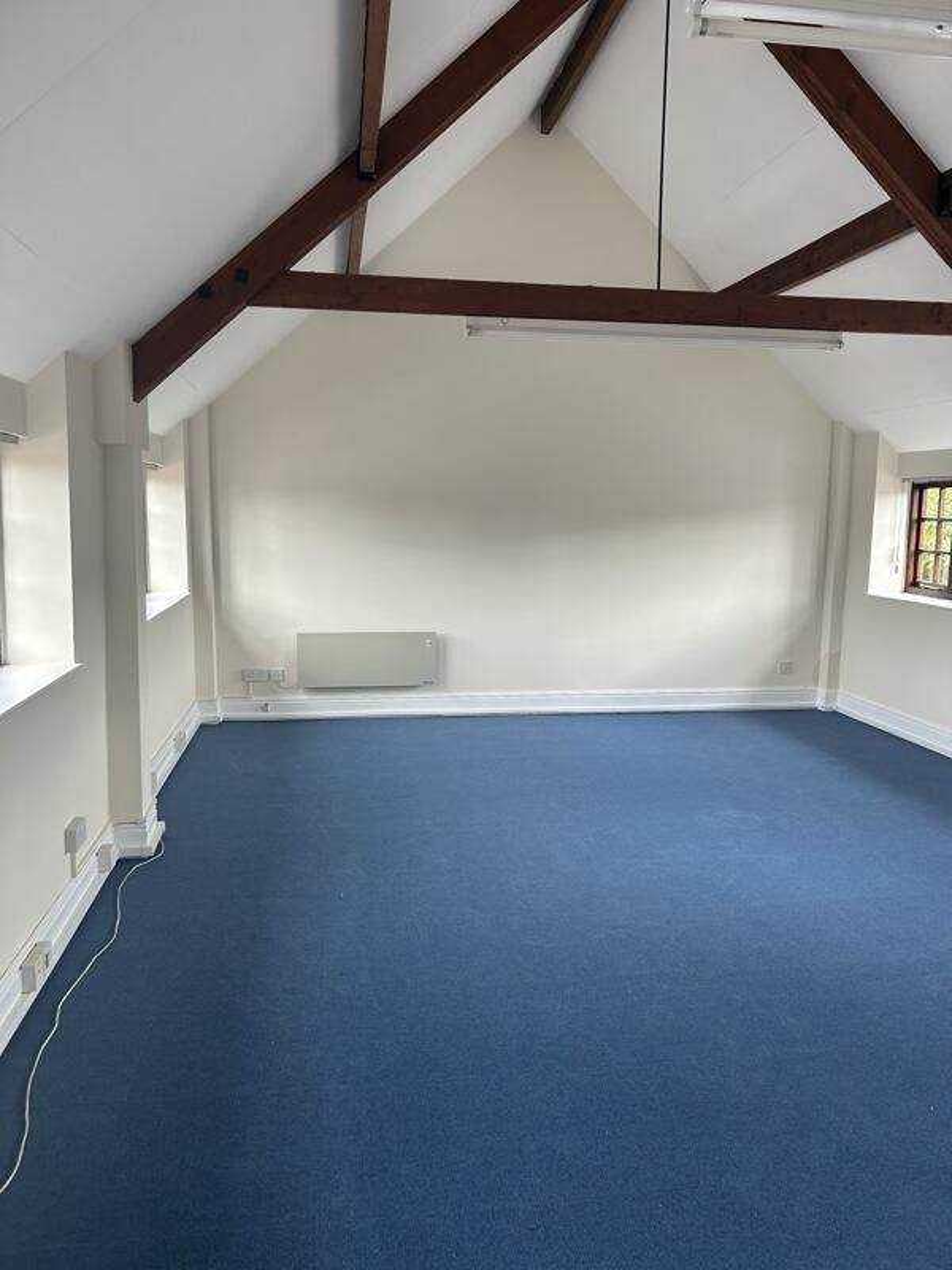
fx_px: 953
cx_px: 476
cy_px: 635
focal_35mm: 26
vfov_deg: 67.3
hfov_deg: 53.1
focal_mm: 5.7
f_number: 1.5
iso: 64
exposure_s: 1/121
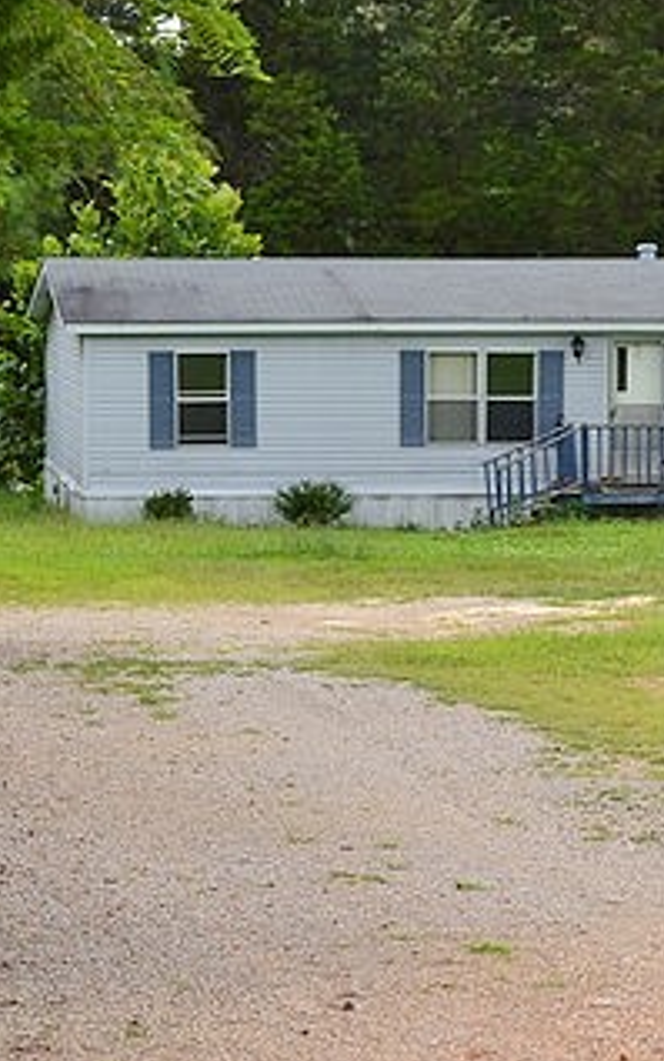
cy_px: 439
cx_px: 511
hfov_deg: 8.5
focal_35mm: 154
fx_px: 4455
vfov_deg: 13.6
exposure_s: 1/250
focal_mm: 50
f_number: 10
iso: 400
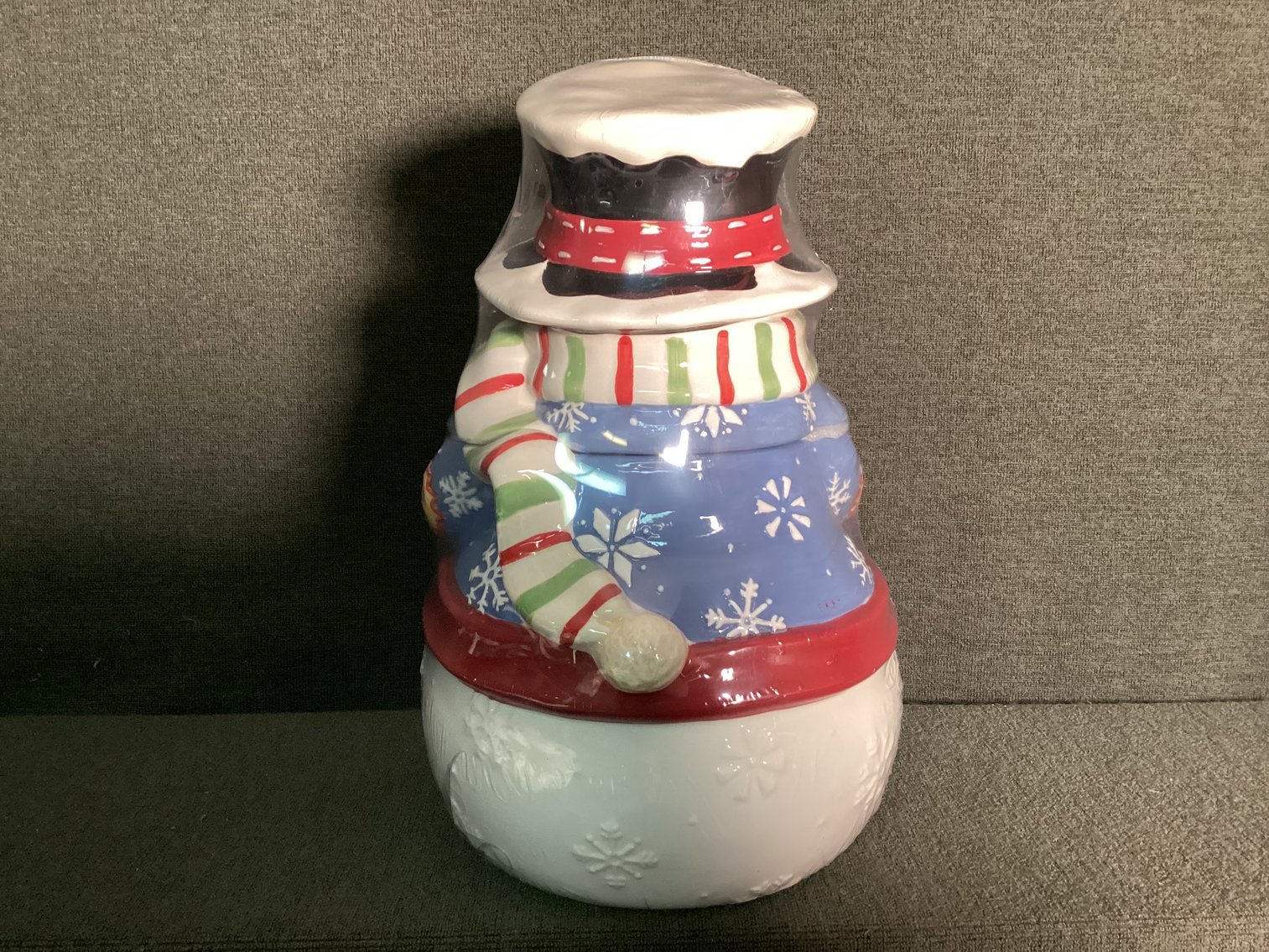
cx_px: 634
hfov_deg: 58.3
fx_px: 1137
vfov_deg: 45.4
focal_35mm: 31
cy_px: 476
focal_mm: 3.3
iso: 320
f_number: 2.4
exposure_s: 1/40
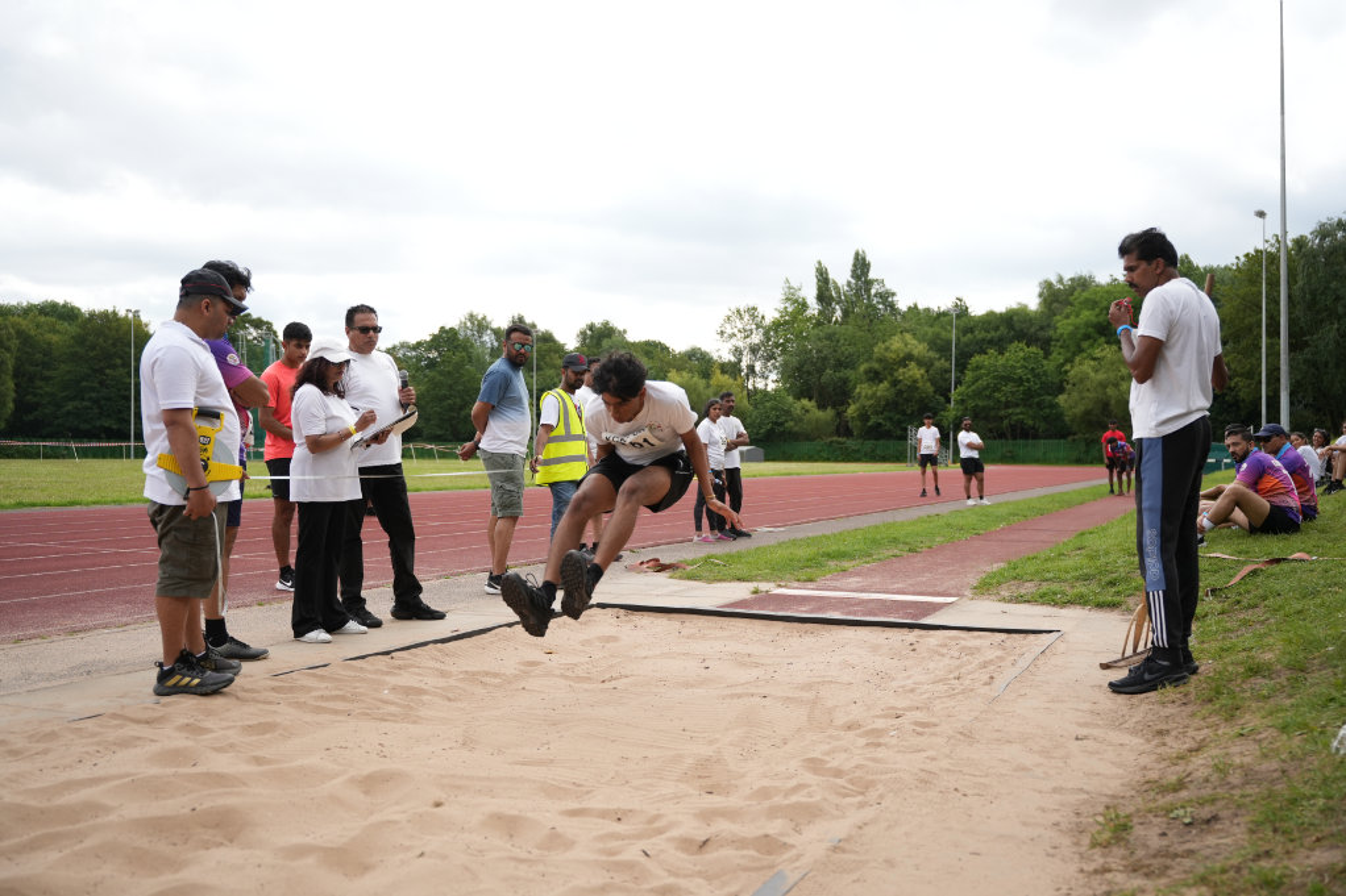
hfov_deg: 57.2
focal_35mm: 33
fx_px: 1234
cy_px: 448
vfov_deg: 40.0
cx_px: 673
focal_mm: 33
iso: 250
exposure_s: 1/2000
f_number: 2.8
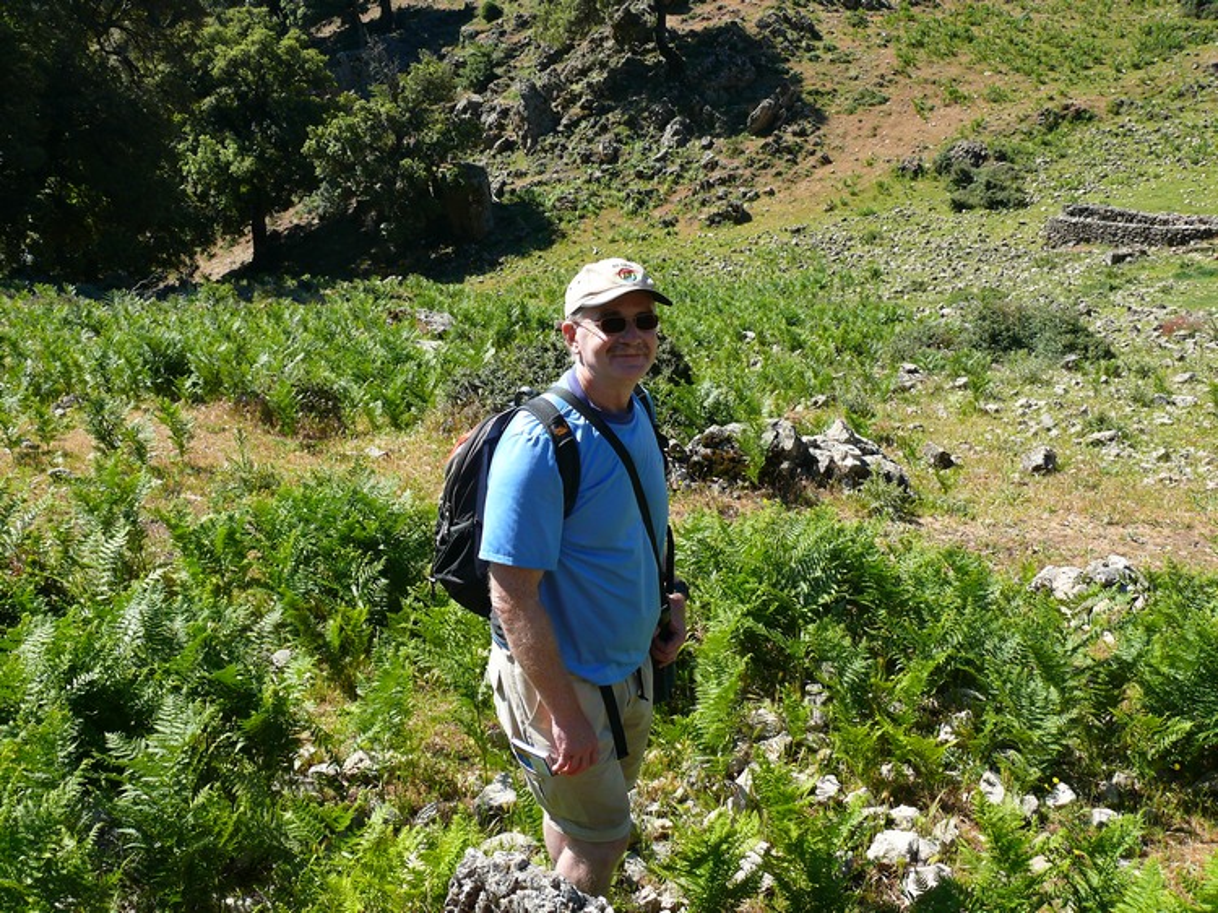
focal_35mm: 35
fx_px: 1231
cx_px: 609
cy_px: 456
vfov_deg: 40.7
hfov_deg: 52.6
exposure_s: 1/160
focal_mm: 7.4
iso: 100
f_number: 4
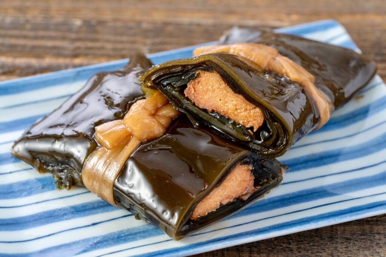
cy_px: 128
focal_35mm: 90
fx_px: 965
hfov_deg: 22.6
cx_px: 193
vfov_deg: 15.2
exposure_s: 1/100
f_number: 9
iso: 200
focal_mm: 90
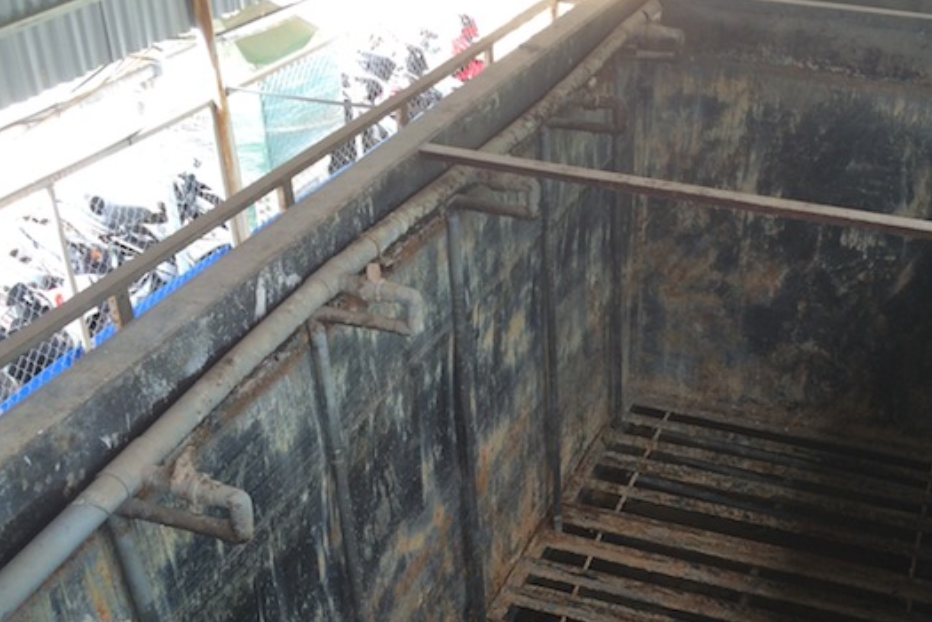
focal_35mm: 46
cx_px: 657
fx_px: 1191
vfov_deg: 28.8
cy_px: 460
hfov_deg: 41.9
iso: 40
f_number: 2.2
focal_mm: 4.15
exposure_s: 1/50
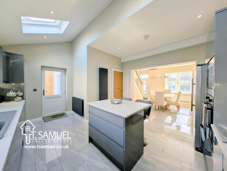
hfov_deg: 110.4
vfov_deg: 94.7
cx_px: 114
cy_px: 86
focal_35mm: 12
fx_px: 79
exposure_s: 1/322
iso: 41
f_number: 1.95
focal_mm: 2.23
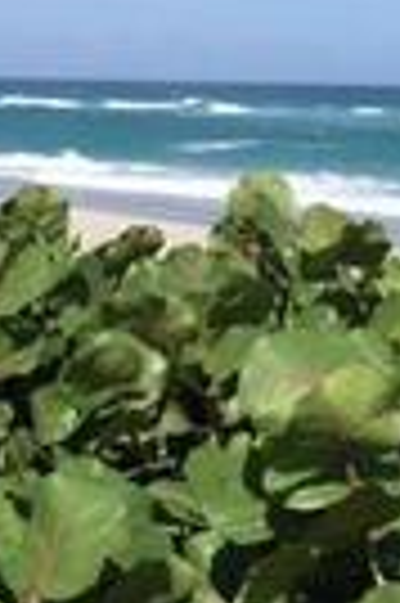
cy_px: 144
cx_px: 454
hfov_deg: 14.7
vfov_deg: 22.4
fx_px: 1504
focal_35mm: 90
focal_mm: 4.15
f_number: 2.2
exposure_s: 1/2475
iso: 32
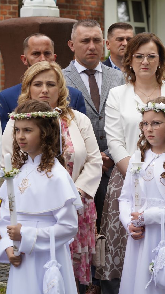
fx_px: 1058
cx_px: 182
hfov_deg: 8.8
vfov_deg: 15.8
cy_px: 147
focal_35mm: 136
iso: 100
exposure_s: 1/125
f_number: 6.3
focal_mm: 86
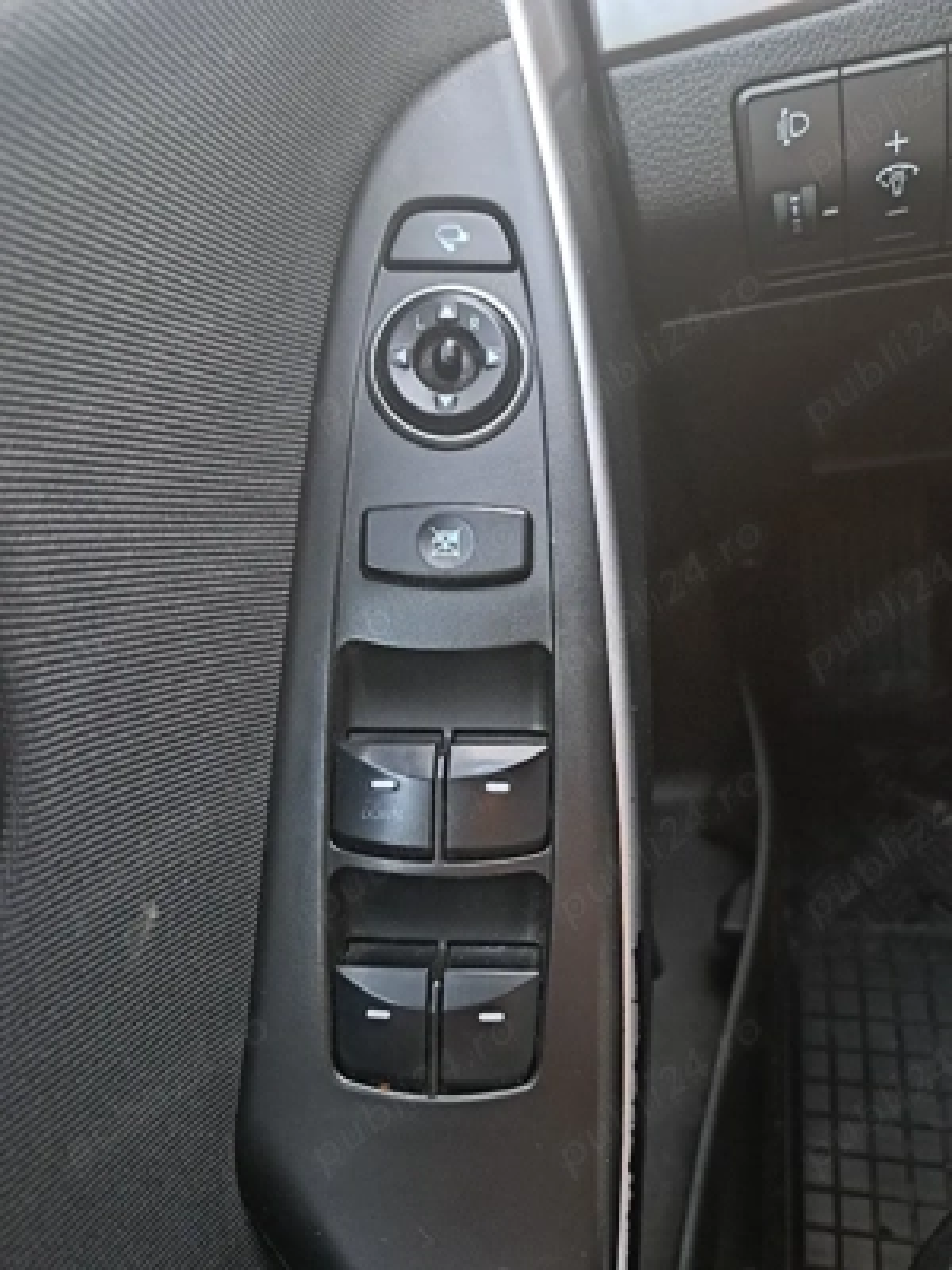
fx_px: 880
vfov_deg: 71.6
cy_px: 635
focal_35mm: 24
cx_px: 476
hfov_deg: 56.8
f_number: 1.8
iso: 800
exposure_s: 1/20
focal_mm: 5.23
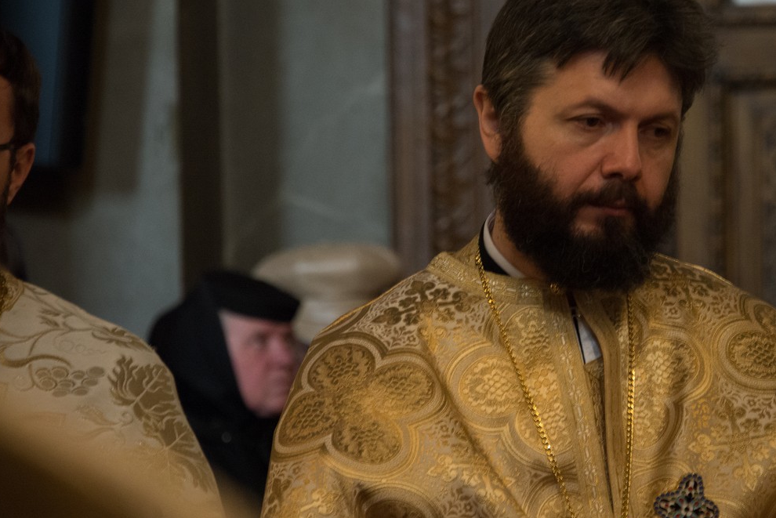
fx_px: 6254
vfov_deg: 4.7
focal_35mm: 290
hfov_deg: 7.1
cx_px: 514
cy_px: 262
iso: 3200
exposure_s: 1/50
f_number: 5.6
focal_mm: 200
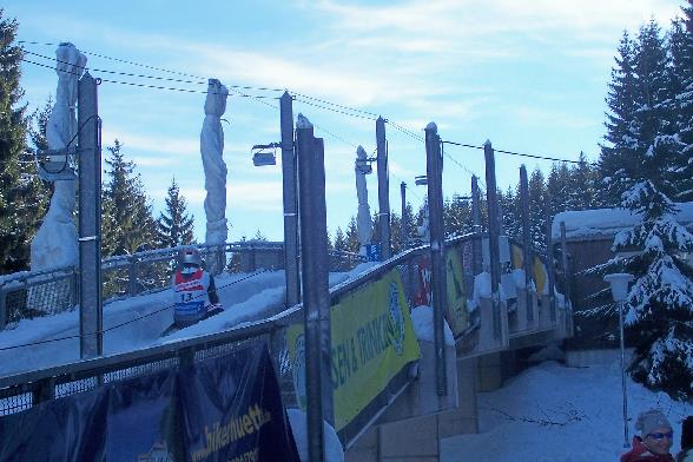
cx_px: 346
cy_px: 231
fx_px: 1578
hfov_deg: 24.8
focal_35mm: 82
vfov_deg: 16.7
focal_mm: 13.5
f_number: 4.1
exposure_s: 1/350
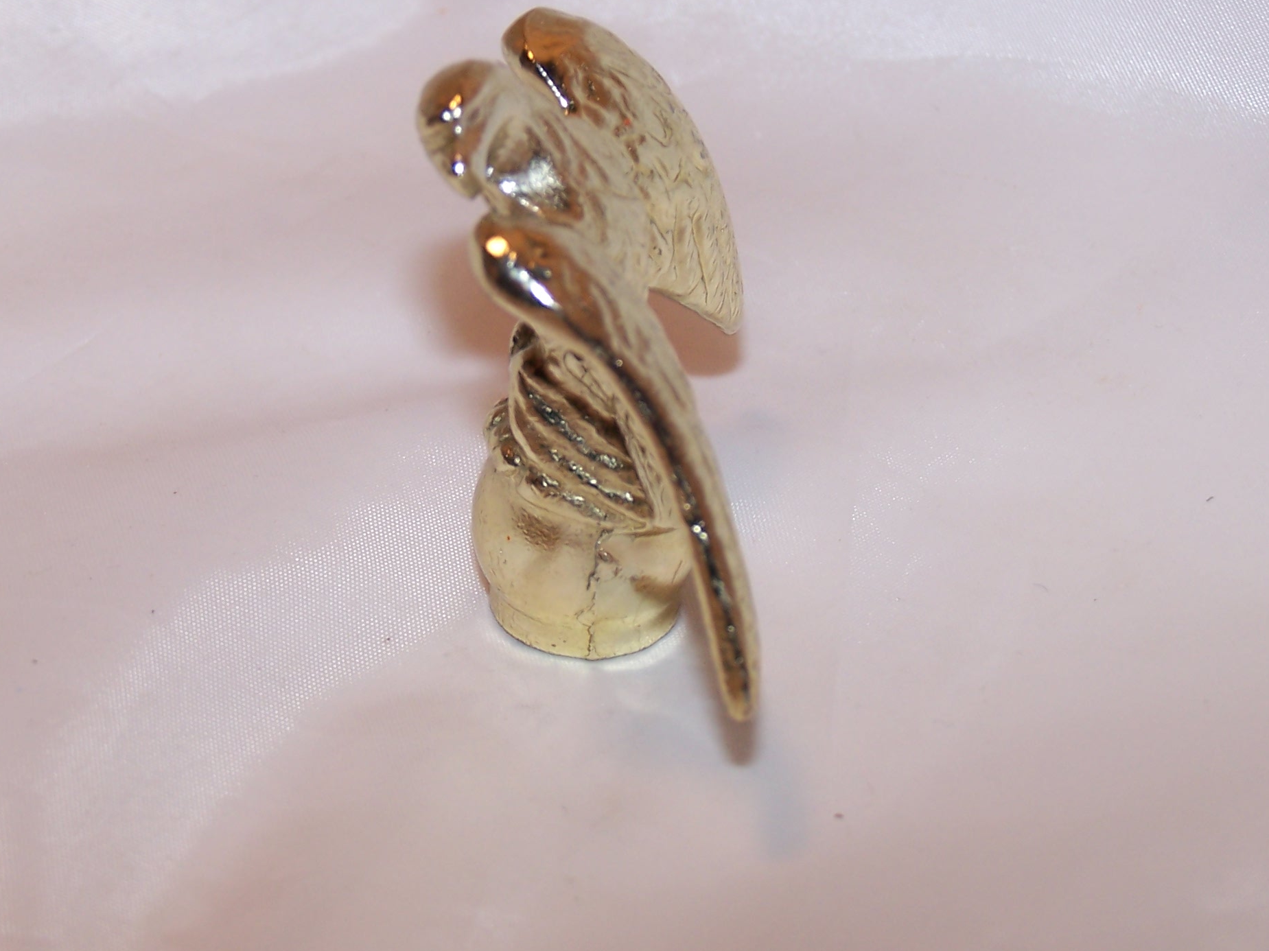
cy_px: 388
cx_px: 519
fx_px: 3152
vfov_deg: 17.1
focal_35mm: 86
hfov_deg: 22.7
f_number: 3.2
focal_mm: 11.5
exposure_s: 1/60
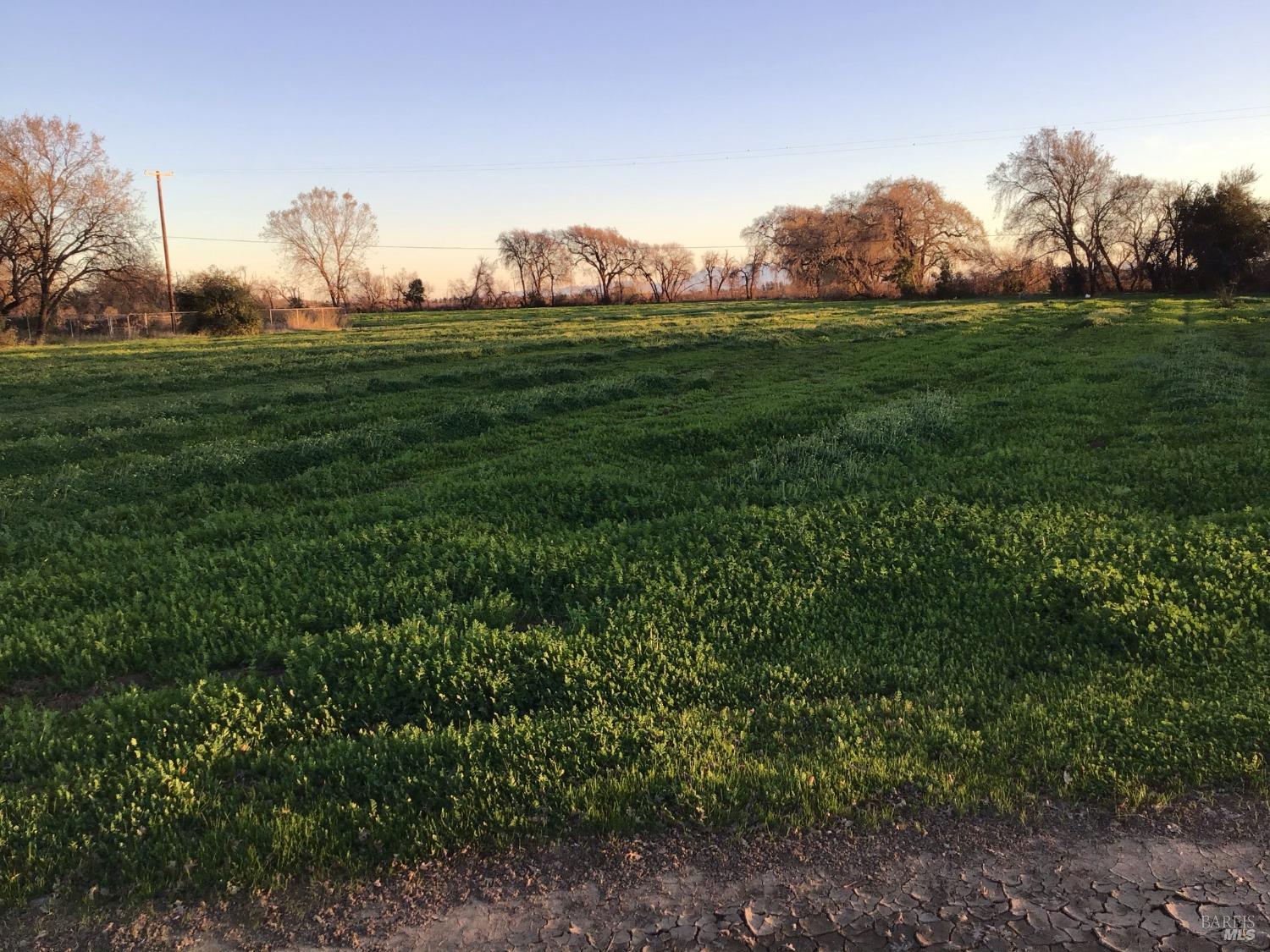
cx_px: 635
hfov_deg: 58.4
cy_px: 476
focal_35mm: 31
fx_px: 1137
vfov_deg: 45.4
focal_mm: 3.3
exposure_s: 1/186
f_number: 2.4
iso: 25
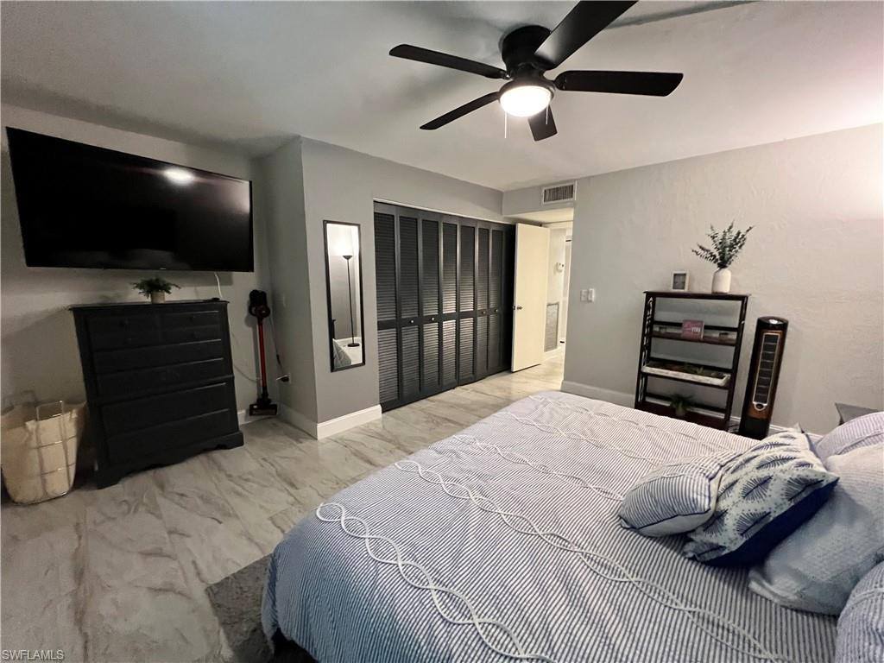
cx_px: 442
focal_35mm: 13
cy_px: 332
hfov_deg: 106.2
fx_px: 332
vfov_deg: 89.9
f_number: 1.8
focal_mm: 1.57
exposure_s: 1/60
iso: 640
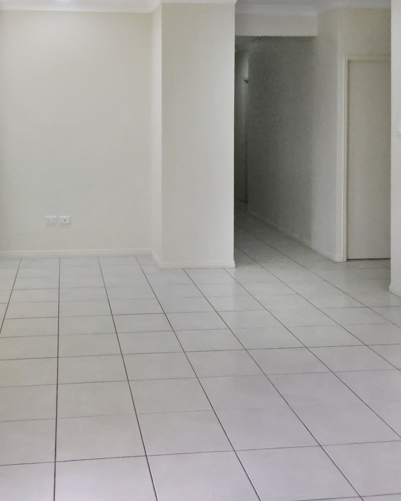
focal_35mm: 41
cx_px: 133
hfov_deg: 36.1
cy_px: 253
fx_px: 608
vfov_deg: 44.8
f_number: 2.4
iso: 64
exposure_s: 1/33
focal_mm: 3.3
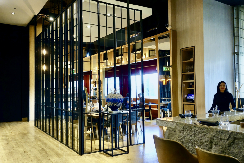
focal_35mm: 32
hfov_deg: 58.7
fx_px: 217
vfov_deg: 41.1
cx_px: 122
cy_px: 82
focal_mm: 11.69
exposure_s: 1/40
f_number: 2.8
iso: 800
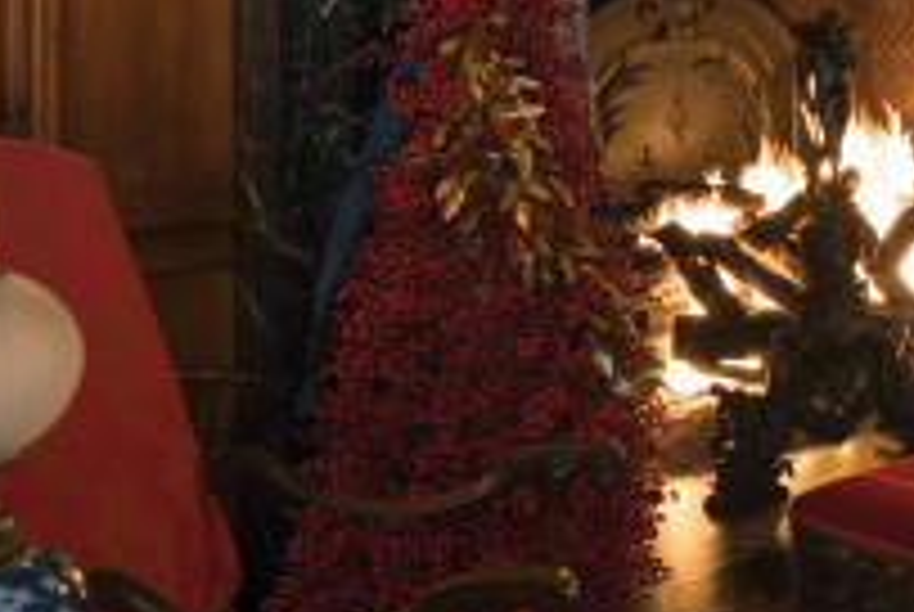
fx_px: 1500
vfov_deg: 21.0
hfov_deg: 25.9
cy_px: -180
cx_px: 1342
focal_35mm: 59
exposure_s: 1/3.33
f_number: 3.5
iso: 200
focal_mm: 16
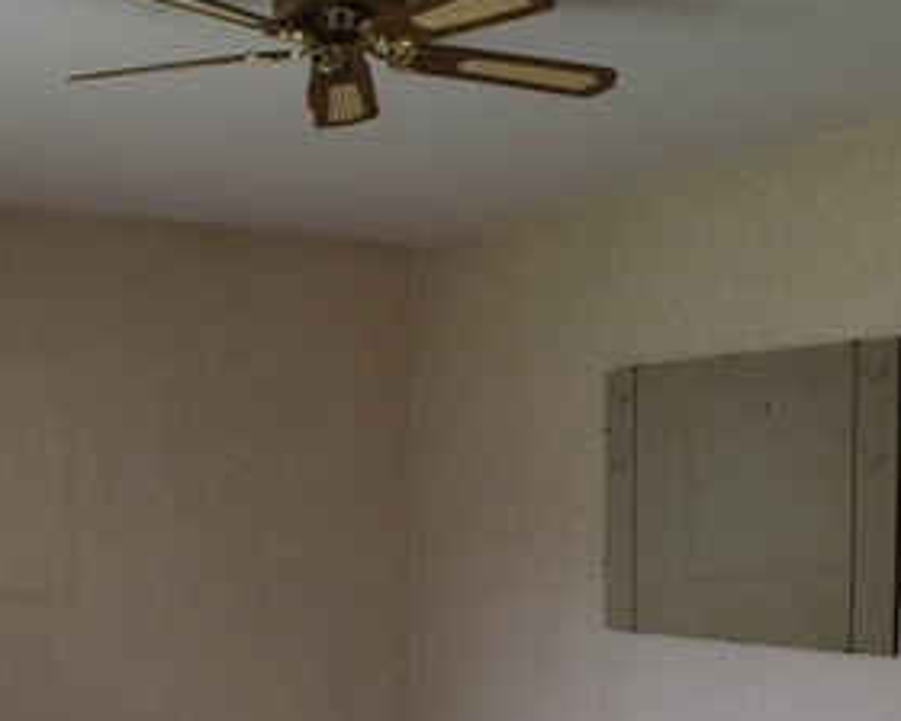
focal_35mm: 64
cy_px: 700
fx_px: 1707
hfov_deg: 29.5
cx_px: 360
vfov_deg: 23.0
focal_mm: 18
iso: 400
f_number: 5
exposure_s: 1/100
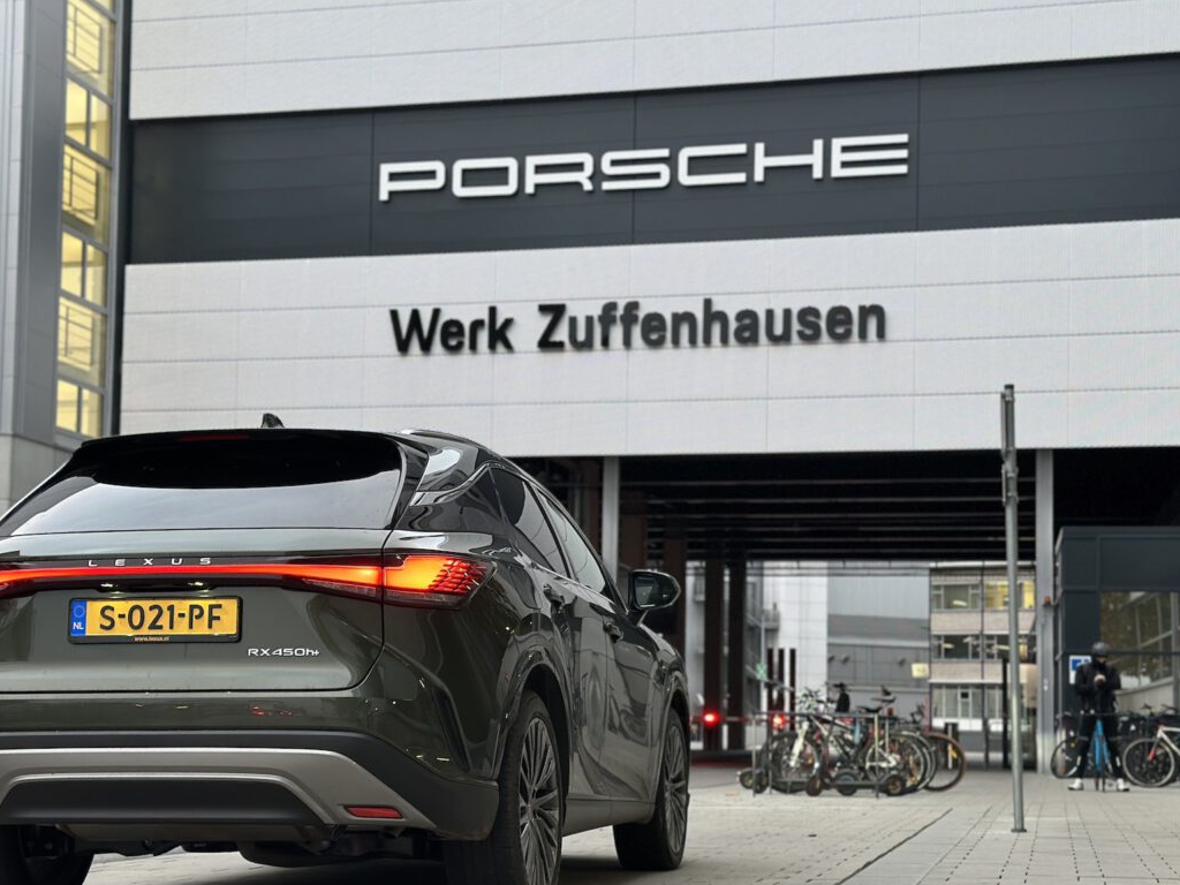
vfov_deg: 24.4
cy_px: 543
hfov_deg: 32.1
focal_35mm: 60
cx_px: 496
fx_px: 2045
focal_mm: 6.86
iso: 125
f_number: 1.78
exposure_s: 1/60
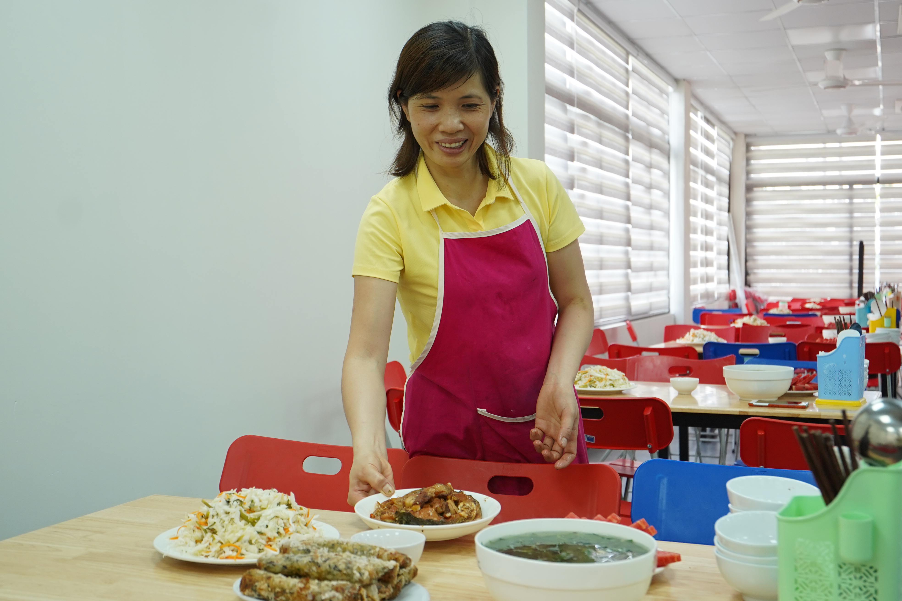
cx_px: 451
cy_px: 300
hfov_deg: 43.6
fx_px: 1127
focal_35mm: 45
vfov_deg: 29.9
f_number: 4
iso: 500
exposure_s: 1/100
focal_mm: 30
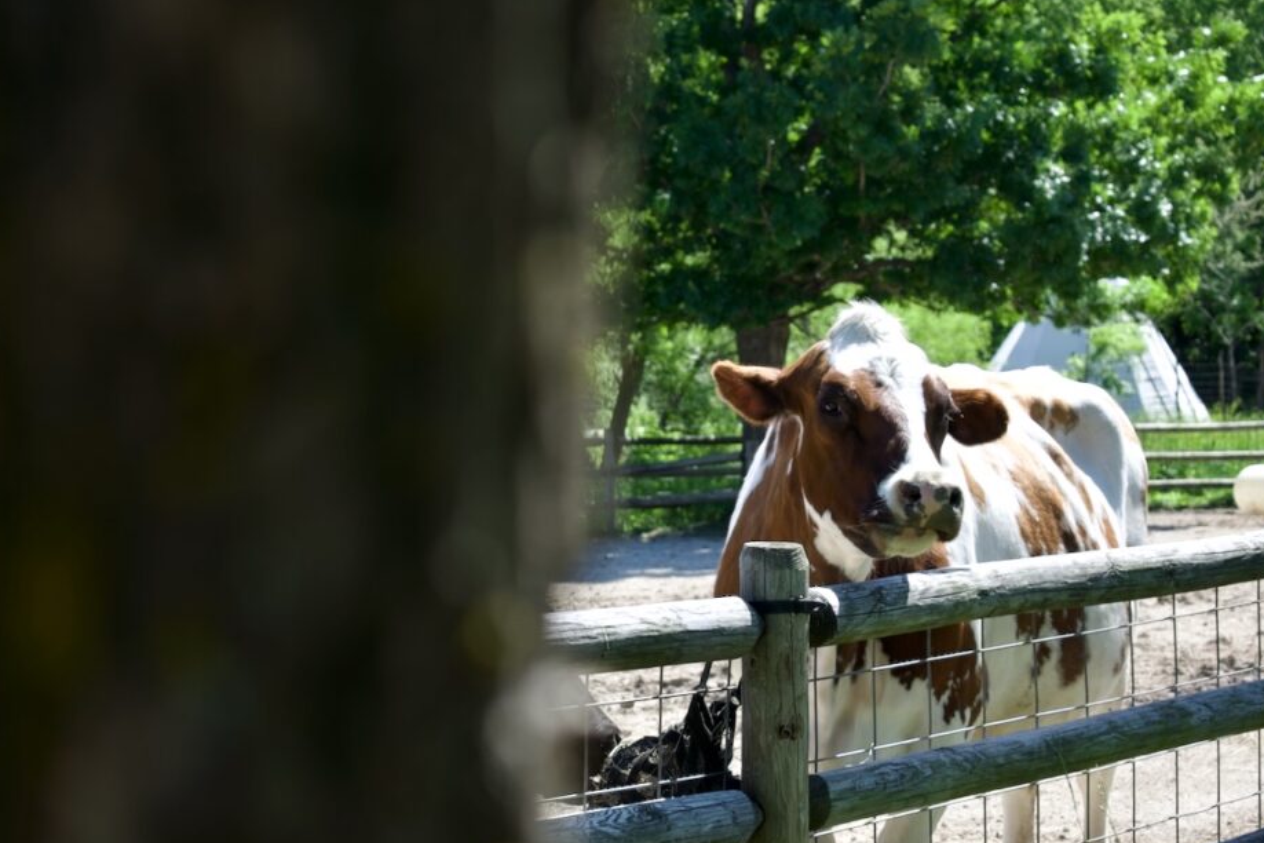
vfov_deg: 15.7
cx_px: 600
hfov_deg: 23.4
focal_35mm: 87
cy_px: 424
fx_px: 3054
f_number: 5.6
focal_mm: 52
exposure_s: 1/250
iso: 100
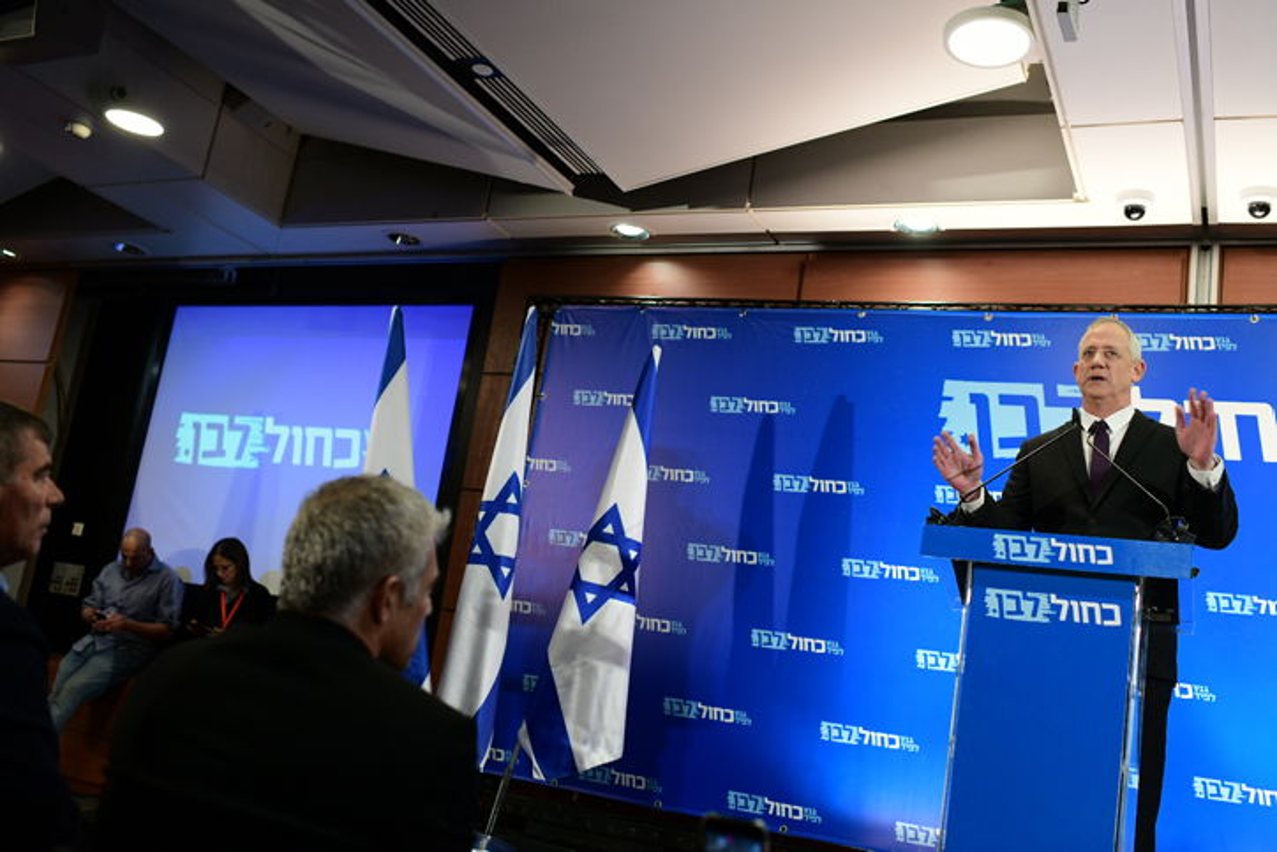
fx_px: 1242
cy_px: 426
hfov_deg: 54.4
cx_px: 638
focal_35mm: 35
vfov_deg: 37.9
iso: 1250
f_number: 3.2
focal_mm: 35
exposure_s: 1/250
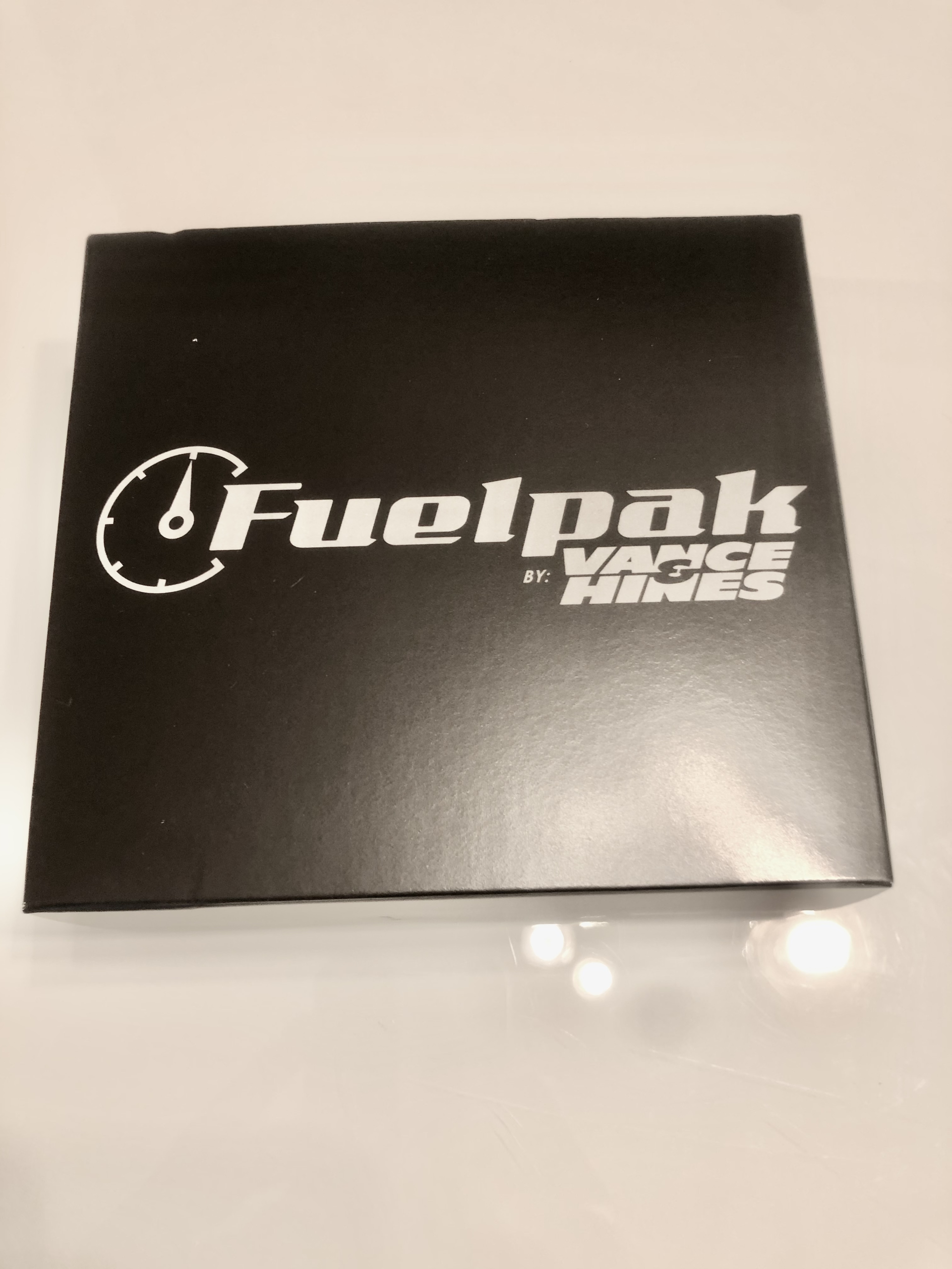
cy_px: 634
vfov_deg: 63.4
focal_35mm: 28
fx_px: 1027
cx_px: 476
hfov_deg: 49.7
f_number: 1.8
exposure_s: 1/20
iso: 32
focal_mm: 4
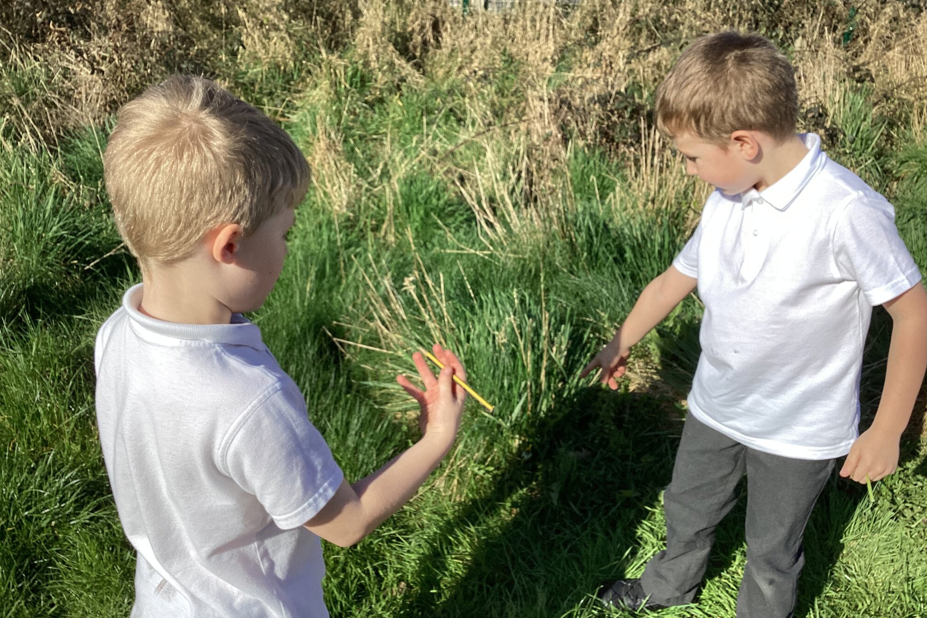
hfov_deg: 57.2
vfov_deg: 40.0
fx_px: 850
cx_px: 458
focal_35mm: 33
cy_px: 302
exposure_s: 1/1508
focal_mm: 3.3
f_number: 2.4
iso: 25
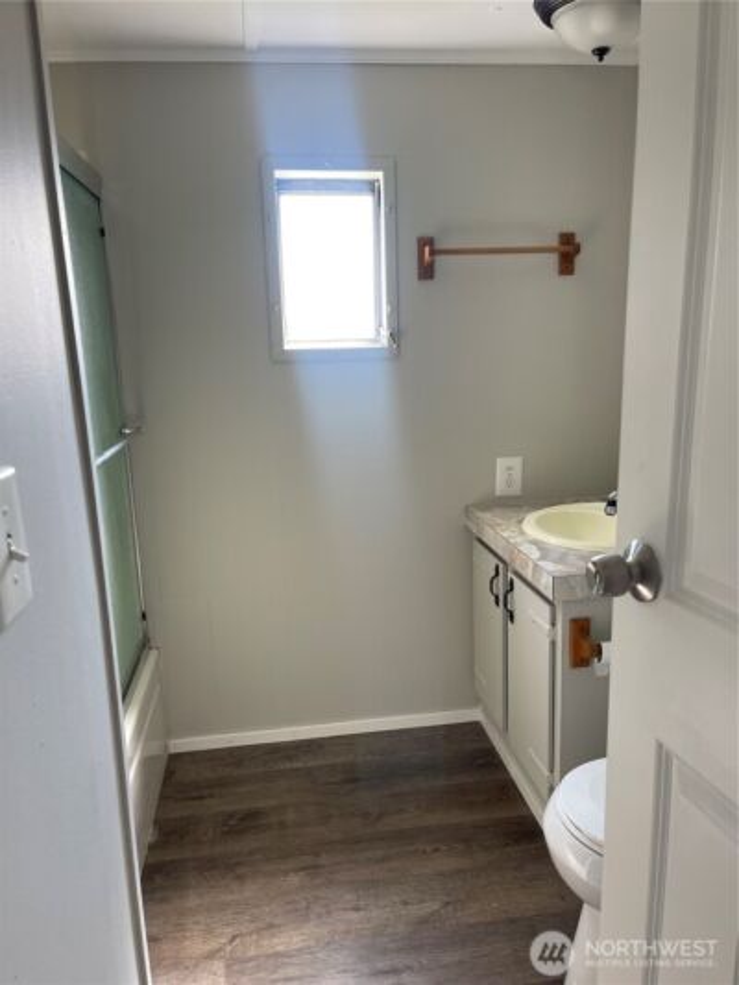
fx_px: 711
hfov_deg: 54.9
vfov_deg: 69.4
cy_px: 492
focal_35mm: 25
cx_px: 370
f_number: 1.6
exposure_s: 1/121
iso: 100
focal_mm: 5.1
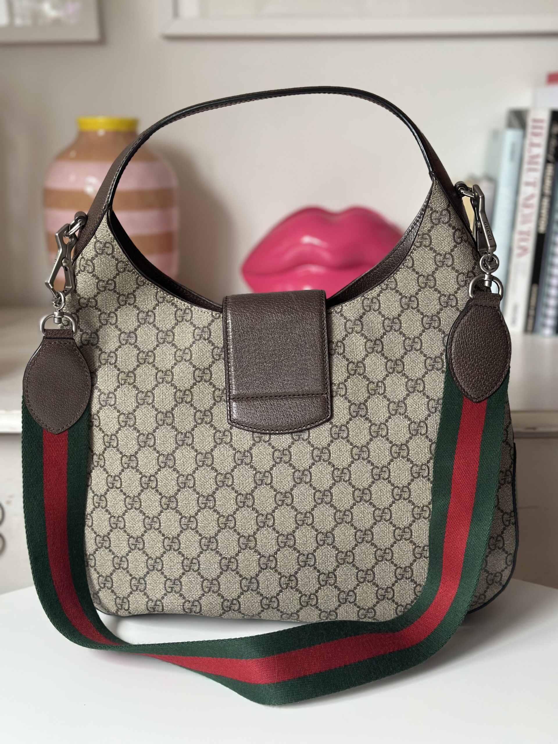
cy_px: 372
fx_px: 1032
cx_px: 279
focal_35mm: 48
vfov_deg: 39.7
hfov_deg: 30.3
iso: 125
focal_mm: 6.86
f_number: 1.78
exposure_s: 1/89
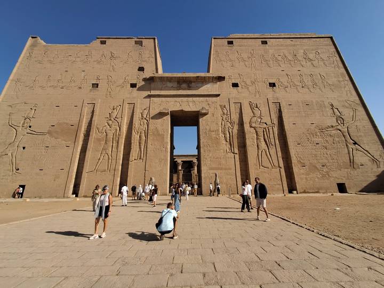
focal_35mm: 16
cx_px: 192
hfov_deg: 94.5
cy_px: 144
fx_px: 177
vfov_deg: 78.1
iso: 40
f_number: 2.2
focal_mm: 1.64
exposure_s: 1/1767
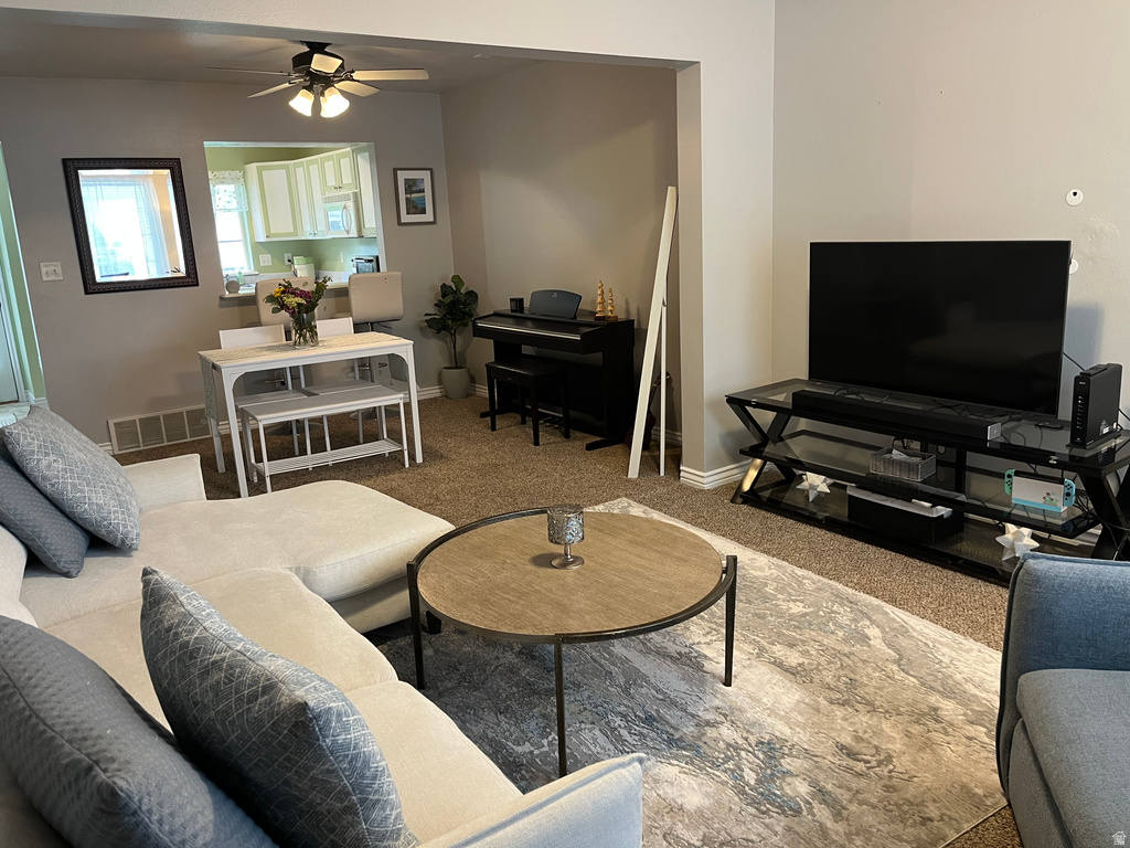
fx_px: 849
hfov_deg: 67.3
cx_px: 565
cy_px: 424
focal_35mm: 26
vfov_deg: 53.1
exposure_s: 1/60
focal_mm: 5.1
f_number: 1.6
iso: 200
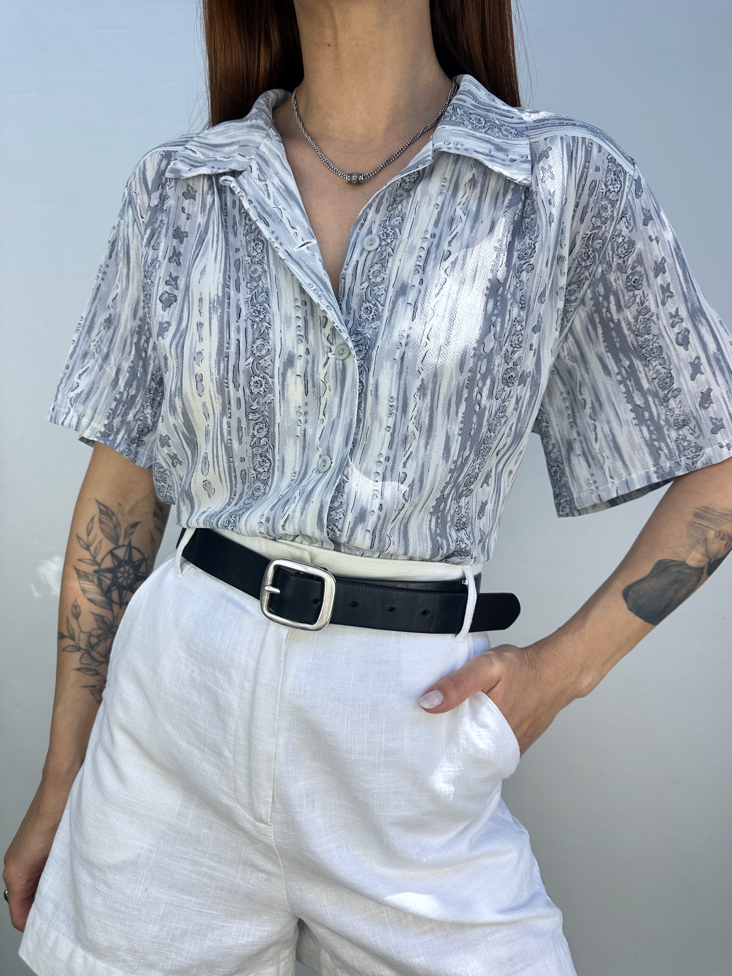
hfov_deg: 56.8
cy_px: 488
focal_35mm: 24
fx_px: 677
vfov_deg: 71.6
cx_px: 366
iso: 80
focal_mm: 6.86
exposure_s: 1/685
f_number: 1.78
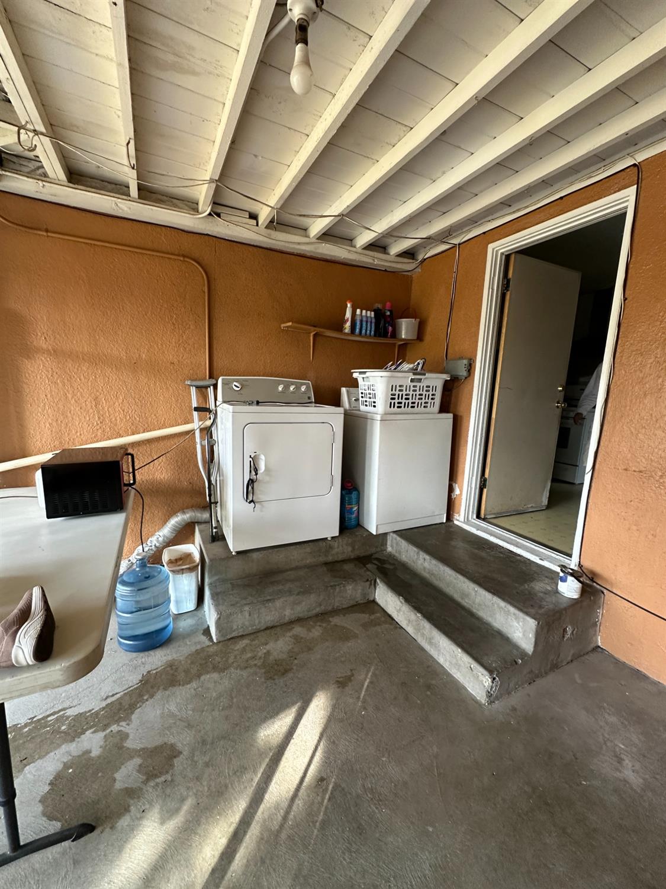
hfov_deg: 85.7
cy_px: 444
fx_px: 359
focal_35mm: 14
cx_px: 333
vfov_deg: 102.1
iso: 250
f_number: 2.2
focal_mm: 2.22
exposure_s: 1/120
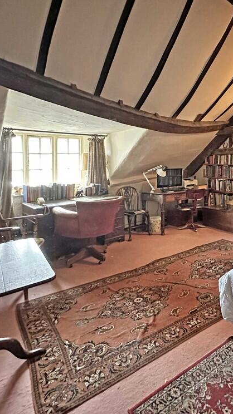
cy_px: 204
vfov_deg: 83.9
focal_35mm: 21
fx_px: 231
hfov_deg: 49.1
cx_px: 199
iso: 1000
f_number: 2.2
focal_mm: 2.22
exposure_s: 1/50
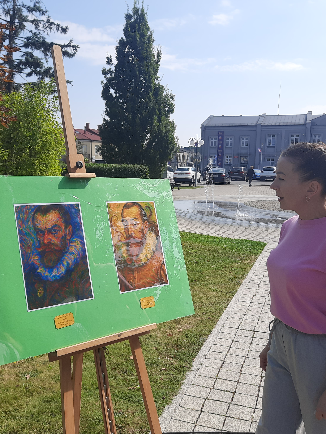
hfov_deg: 41.7
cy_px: 218
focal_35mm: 34
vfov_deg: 54.0
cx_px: 143
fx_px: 427
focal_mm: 4.6
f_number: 2
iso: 20
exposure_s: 1/864
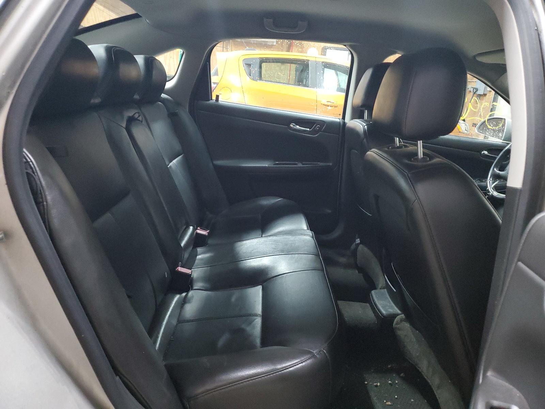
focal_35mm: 26
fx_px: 409
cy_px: 204
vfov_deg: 53.1
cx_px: 272
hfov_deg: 67.3
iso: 406
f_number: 1.5
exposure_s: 1/15
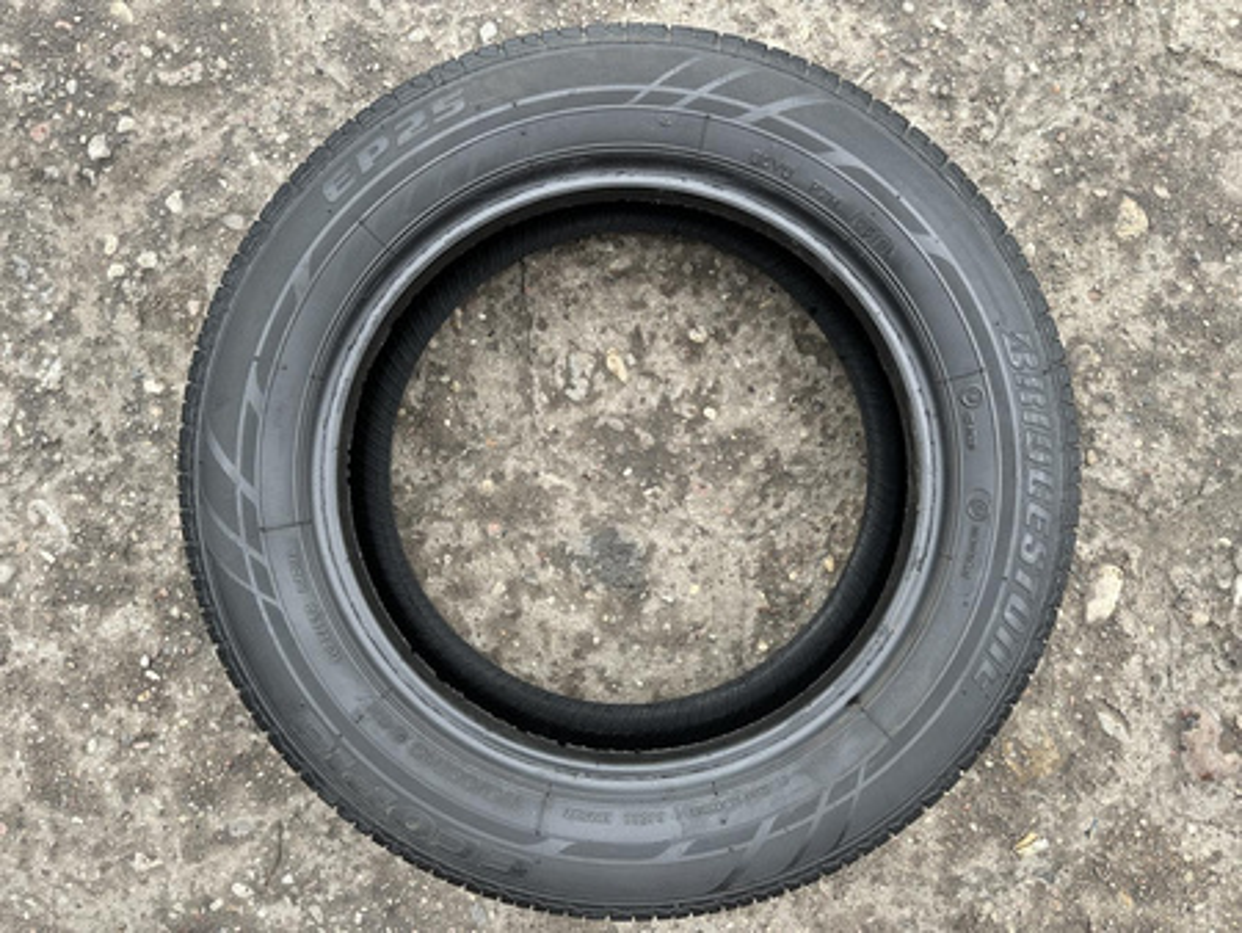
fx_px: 862
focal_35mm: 24
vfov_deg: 56.9
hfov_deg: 71.6
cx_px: 621
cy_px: 466
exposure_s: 1/132
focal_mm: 6.86
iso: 64
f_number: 1.78
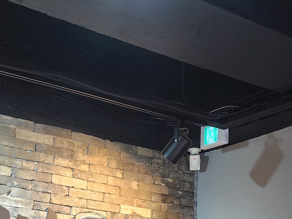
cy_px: 241
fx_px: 557
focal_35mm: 66
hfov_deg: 29.3
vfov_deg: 21.1
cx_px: 106
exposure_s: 1/120
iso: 500
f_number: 1.8
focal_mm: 6.4
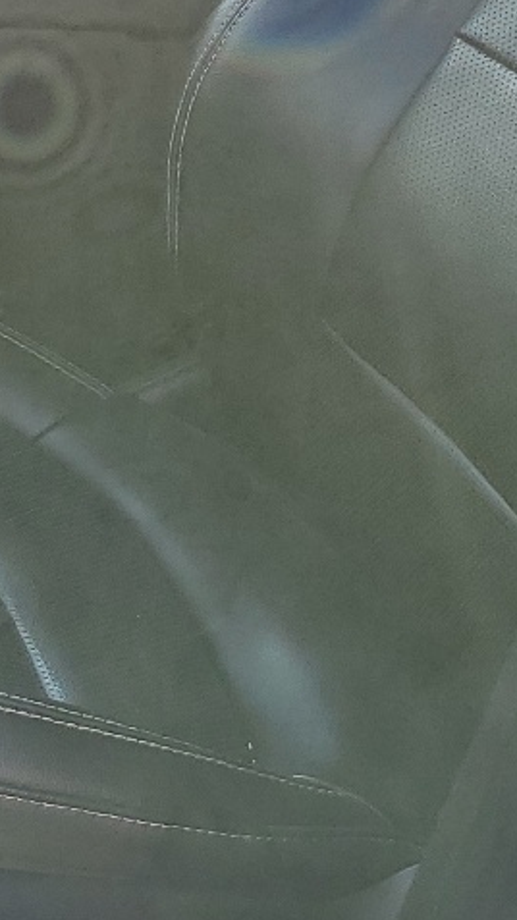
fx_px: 2317
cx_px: -698
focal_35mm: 95
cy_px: 122
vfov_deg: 22.0
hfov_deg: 10.9
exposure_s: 1/435
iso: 50
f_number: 1.5
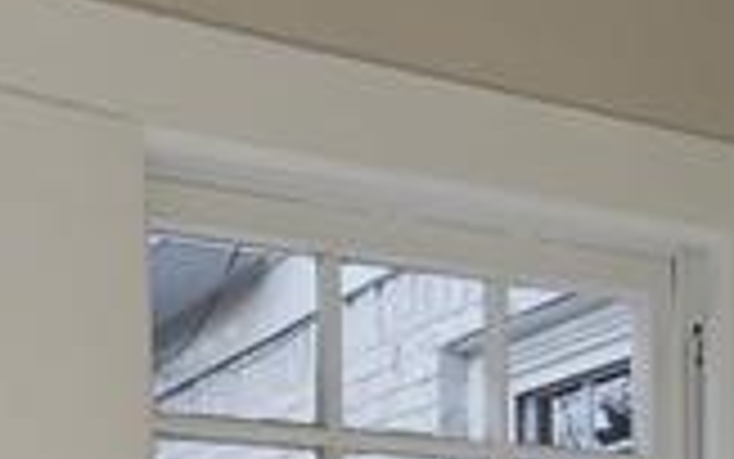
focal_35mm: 54
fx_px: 1081
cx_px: 108
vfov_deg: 19.8
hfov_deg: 35.8
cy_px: 742
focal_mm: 1.8
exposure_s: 1/250
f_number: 2.2
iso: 50
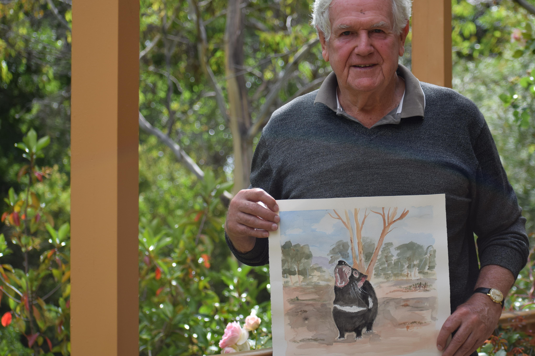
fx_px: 1902
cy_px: 148
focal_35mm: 128
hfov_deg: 16.0
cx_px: 314
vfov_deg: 10.7
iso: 100
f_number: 4.5
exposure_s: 1/500
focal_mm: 70
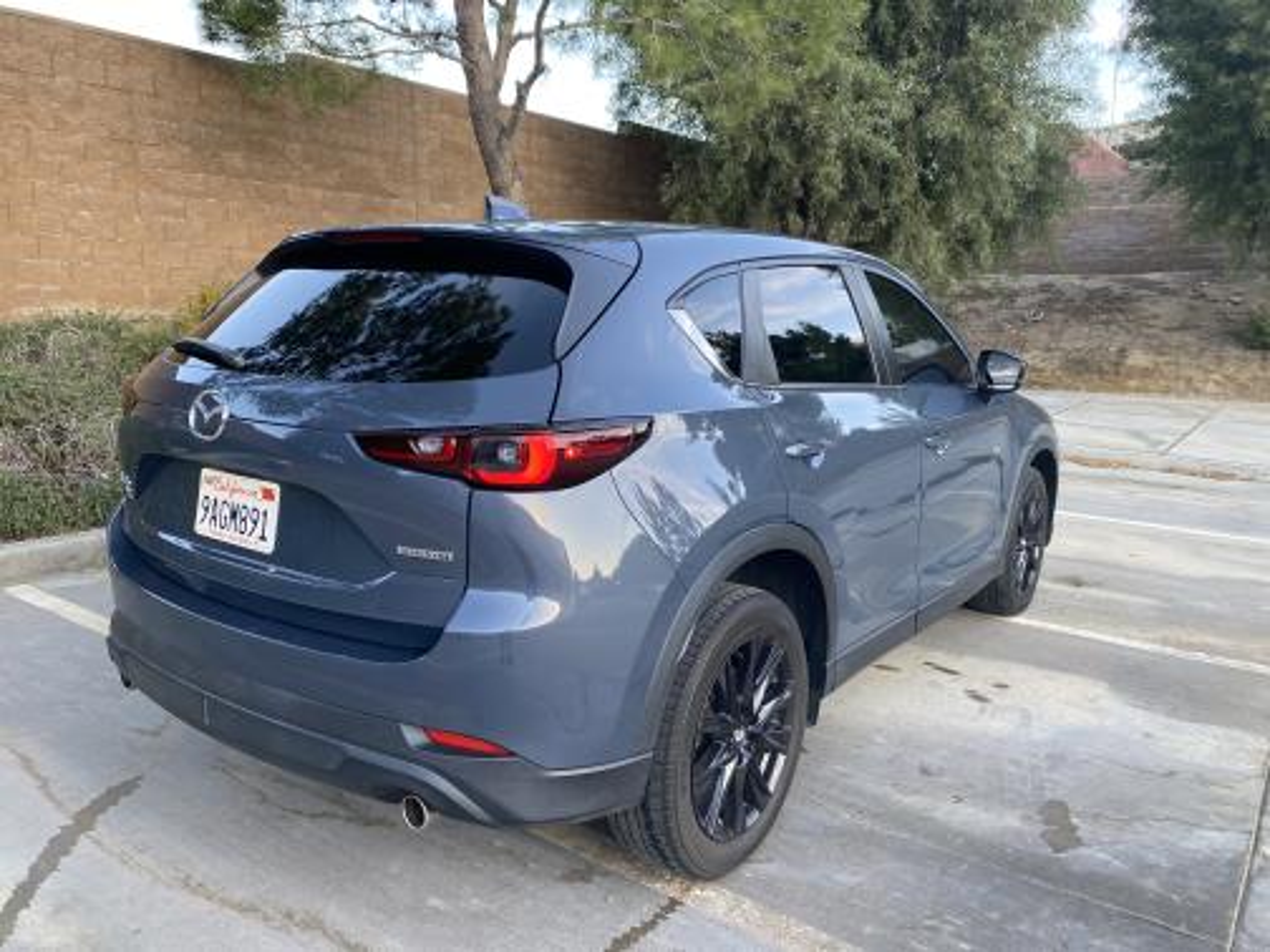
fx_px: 954
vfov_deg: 53.1
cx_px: 635
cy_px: 476
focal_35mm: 26
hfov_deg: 67.3
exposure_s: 1/121
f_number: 1.8
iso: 50
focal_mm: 4.25
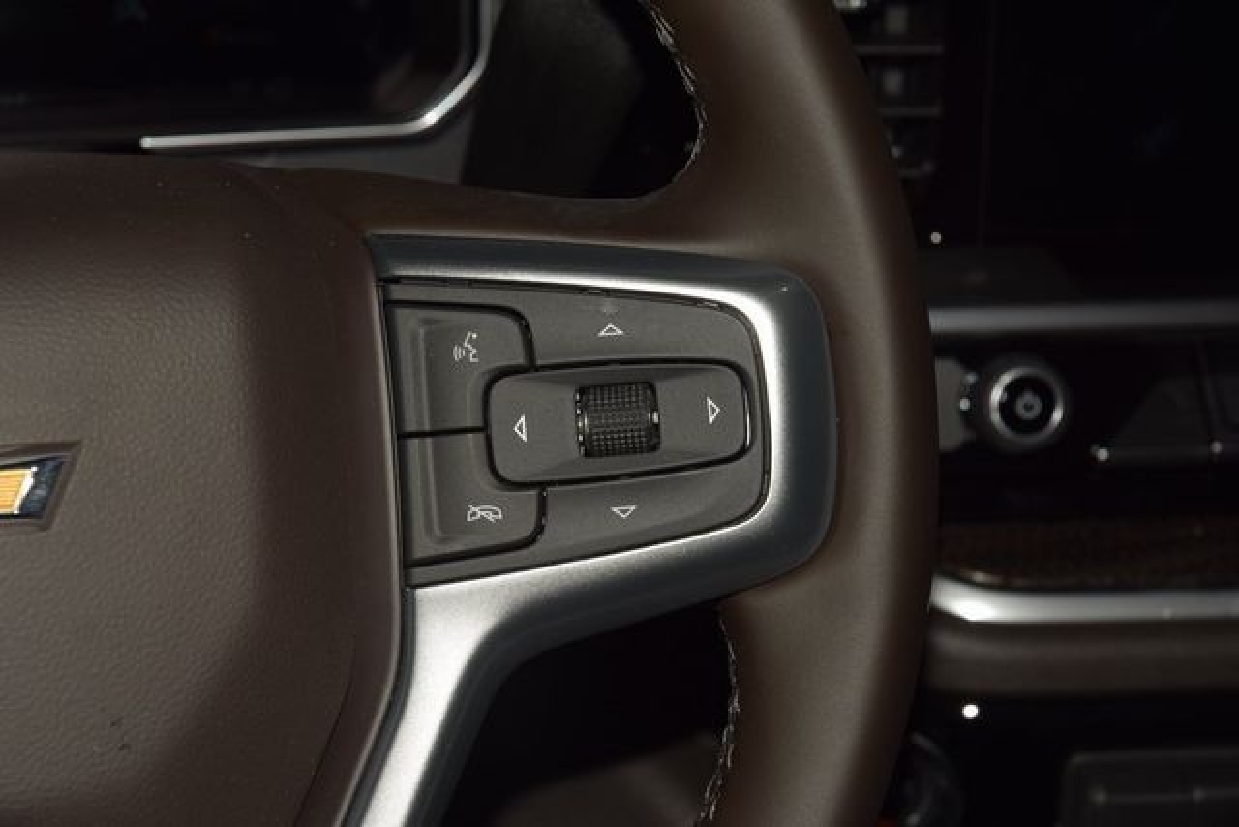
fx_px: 3614
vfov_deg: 13.0
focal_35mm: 105
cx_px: 620
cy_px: 414
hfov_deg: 19.5
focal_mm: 70
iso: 100
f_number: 8
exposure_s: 1/125
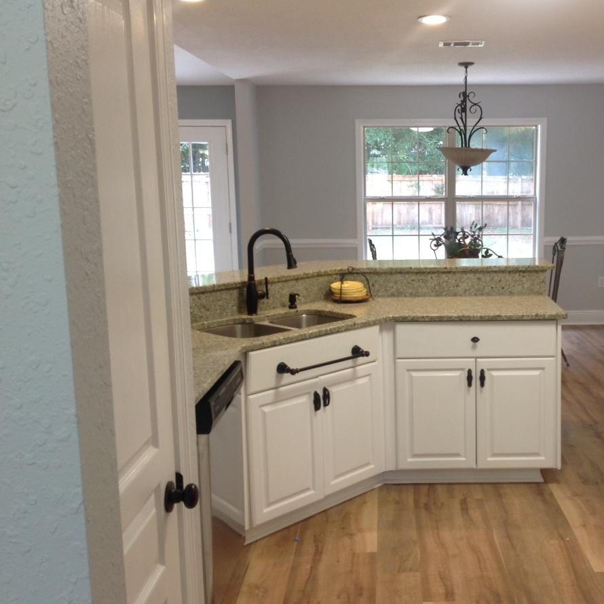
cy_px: 303
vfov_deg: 37.6
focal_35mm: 45
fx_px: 888
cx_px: 418
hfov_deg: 37.0
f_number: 2.4
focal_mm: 4.28
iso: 50
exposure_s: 1/15
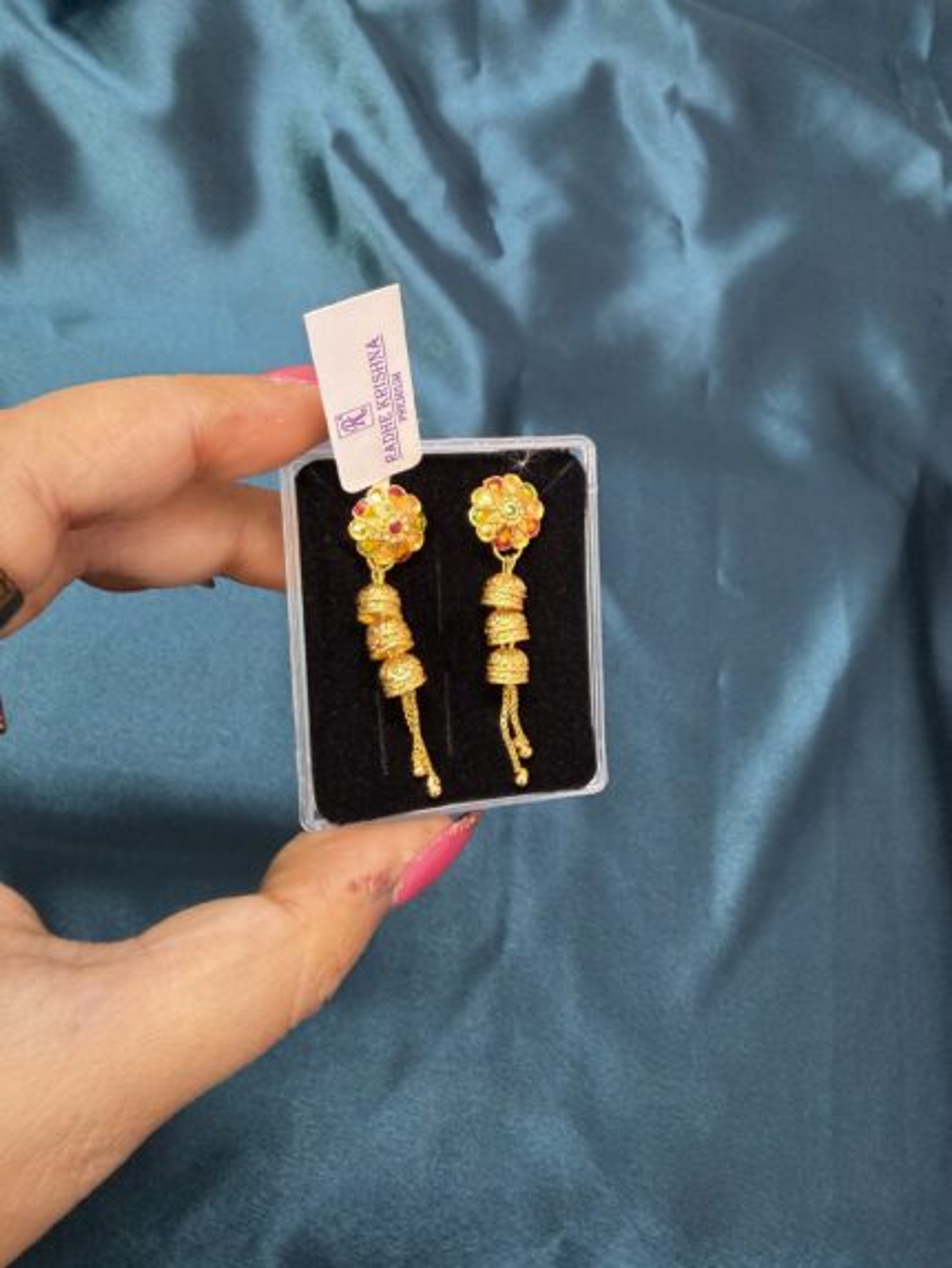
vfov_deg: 71.6
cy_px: 634
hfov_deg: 56.8
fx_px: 880
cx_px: 476
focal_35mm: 24
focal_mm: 2.22
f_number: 2.2
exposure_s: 1/50
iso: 500
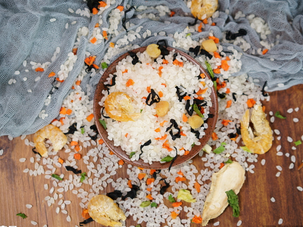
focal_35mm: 63
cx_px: 163
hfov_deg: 30.7
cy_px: 116
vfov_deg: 23.3
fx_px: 551
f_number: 3.5
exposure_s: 1/125
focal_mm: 55
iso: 200
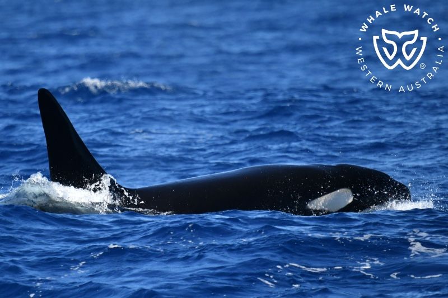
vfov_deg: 2.3
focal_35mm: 600
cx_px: 224
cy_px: 149
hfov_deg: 3.4
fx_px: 7465
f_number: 6.3
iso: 2000
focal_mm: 600
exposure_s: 1/8000
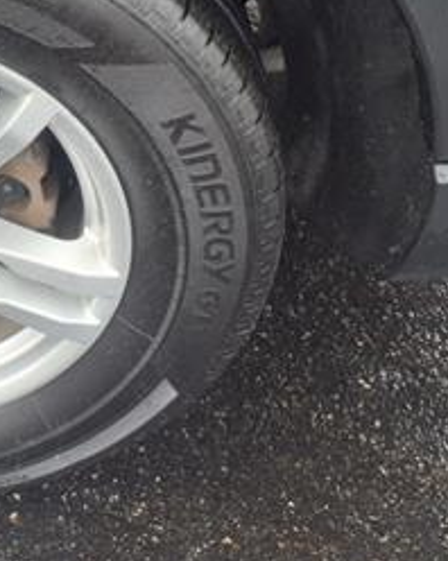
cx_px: -86
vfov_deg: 27.6
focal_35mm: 68
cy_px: 154
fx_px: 1128
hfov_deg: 21.0
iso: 64
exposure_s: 1/120
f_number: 1.9
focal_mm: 3.58
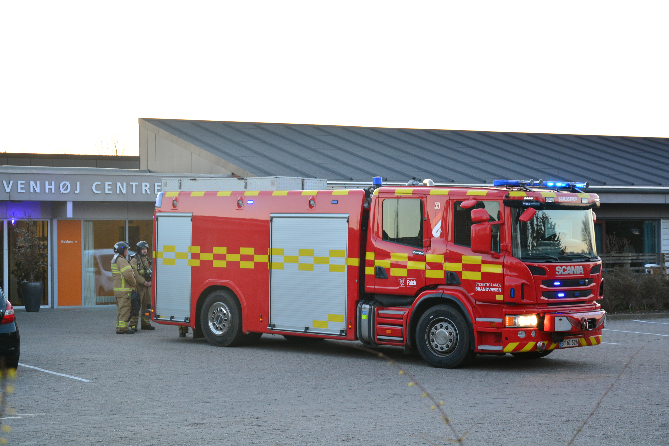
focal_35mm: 75
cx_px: 334
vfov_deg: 18.2
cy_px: 223
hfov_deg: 27.0
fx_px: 1394
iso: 360
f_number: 5
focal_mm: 50
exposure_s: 1/80
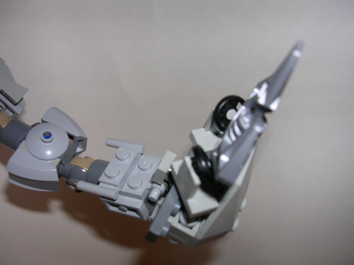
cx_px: 177
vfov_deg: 37.7
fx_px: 389
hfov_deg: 49.0
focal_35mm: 38
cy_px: 132
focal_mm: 5.8
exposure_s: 1/60.1
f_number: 2.8
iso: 50
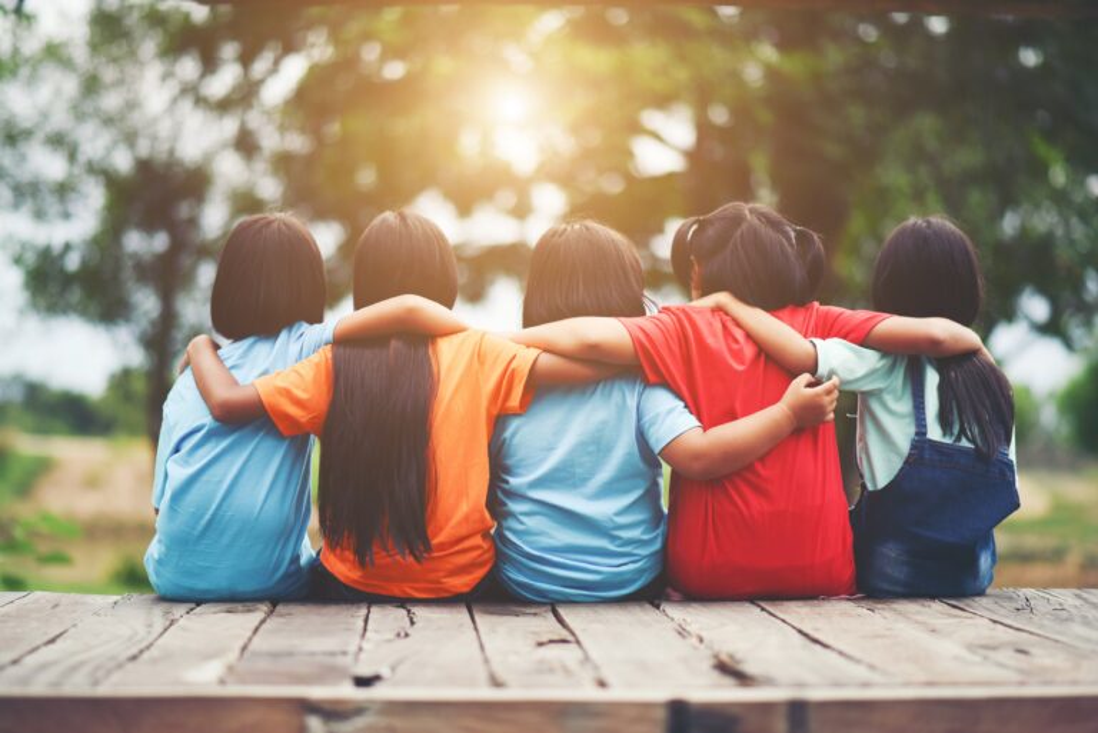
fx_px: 2594
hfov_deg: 23.9
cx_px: 549
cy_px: 366
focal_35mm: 85
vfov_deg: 16.1
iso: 400
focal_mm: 85
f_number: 1.8
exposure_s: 1/1000
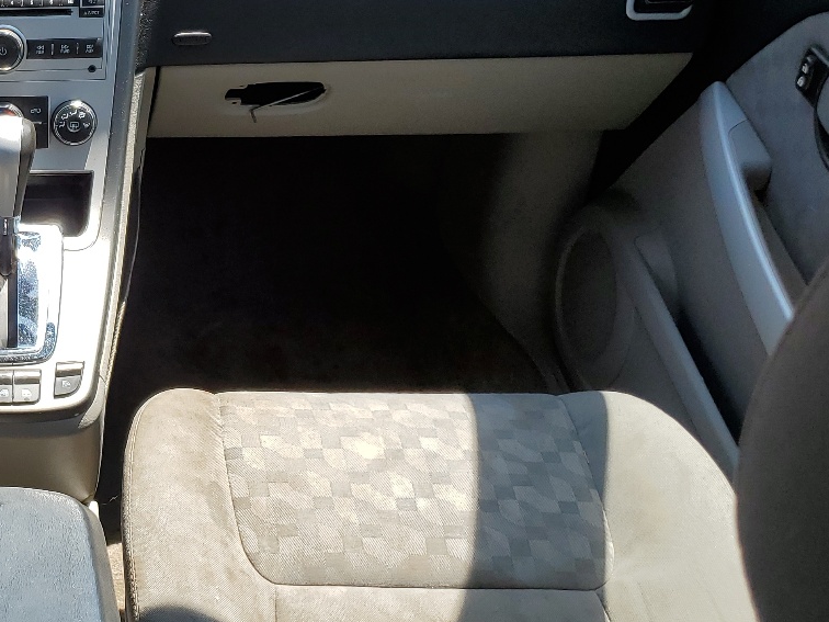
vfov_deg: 26.5
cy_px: 272
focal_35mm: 55
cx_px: 11
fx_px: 1317
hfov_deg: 32.3
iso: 50
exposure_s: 1/833
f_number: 1.5
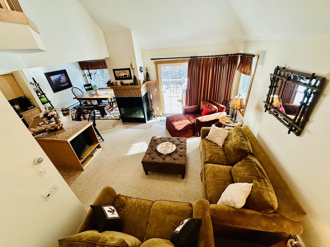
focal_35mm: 14
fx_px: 133
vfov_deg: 85.7
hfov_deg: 102.1
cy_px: 124
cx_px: 165
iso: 200
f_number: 2.2
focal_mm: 2.22
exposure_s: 1/120
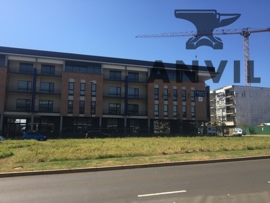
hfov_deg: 61.7
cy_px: 102
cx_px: 135
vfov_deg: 48.2
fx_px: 226
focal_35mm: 29
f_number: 2.2
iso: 32
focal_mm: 4.15
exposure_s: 1/1647
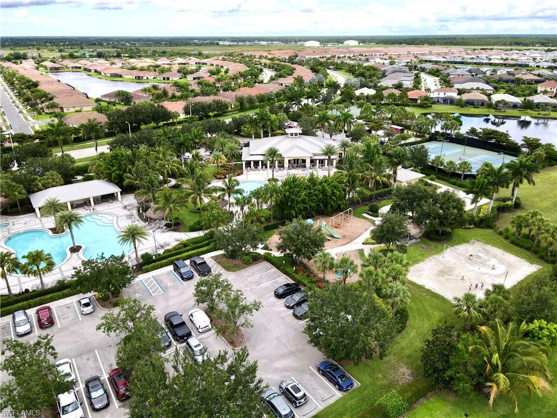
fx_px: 386
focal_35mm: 24
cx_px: 278
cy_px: 209
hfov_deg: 71.6
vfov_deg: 56.8
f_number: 2.8
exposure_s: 1/500
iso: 100
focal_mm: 4.5
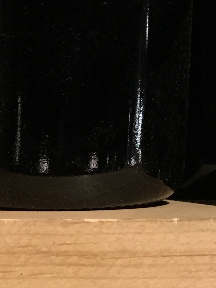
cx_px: 257
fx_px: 824
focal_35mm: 99
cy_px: -91
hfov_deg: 14.5
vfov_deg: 18.4
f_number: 2.2
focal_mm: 4.15
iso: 100
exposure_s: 1/30
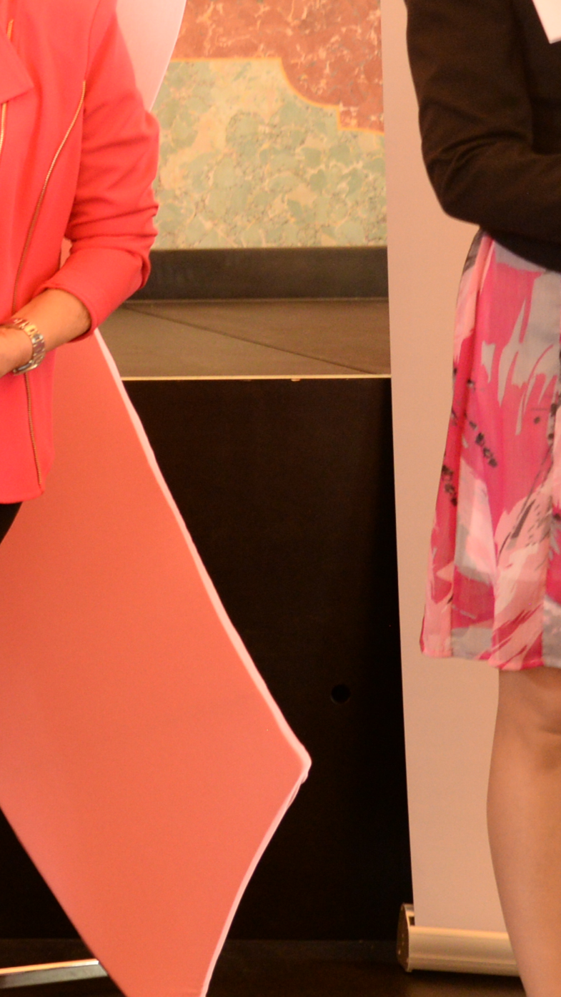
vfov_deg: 20.2
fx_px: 2776
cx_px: -673
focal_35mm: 105
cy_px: 255
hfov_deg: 10.3
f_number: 4
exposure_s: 1/30
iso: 1250
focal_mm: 31
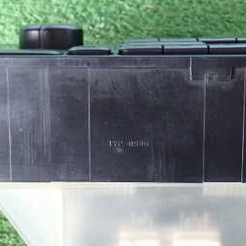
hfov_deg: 19.9
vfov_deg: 19.9
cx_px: 119
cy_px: 145
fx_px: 699
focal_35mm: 87
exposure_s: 1/40
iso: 640
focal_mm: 7.31
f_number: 2.8
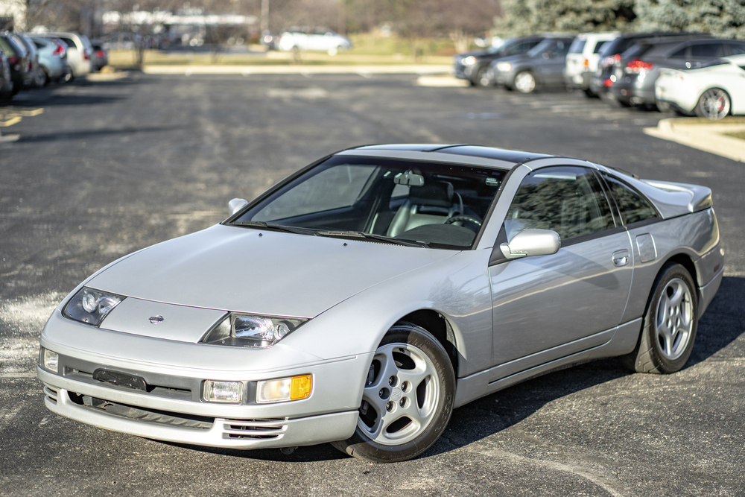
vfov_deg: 16.1
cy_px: 248
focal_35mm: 85
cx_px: 372
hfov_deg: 23.9
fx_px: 1759
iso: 100
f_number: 1.8
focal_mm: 85
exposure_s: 1/1000
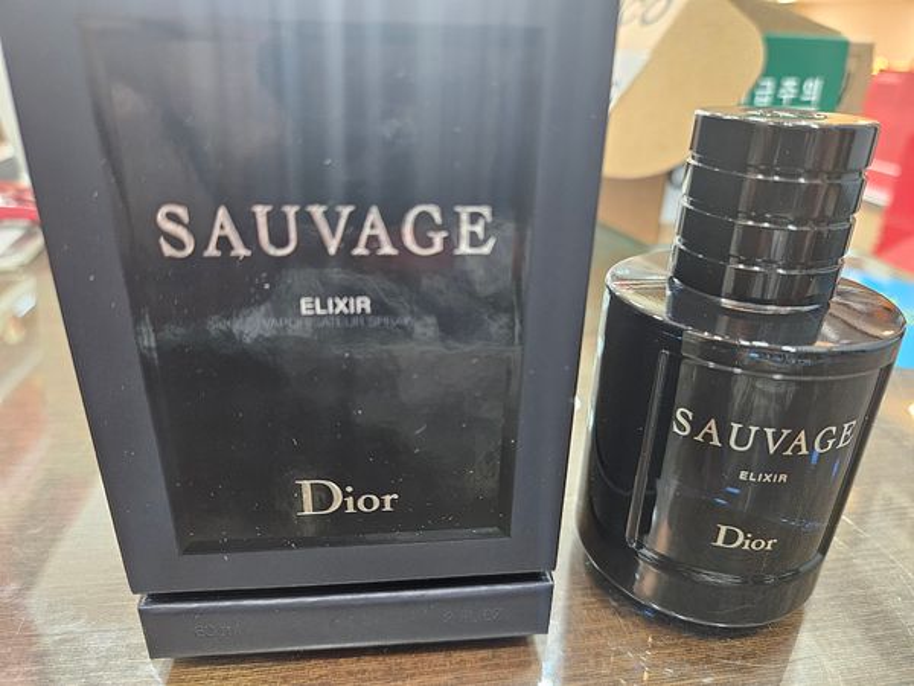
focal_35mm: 23
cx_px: 457
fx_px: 607
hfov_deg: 73.9
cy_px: 343
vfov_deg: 58.9
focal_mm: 5.4
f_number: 1.8
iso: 1000
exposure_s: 1/120
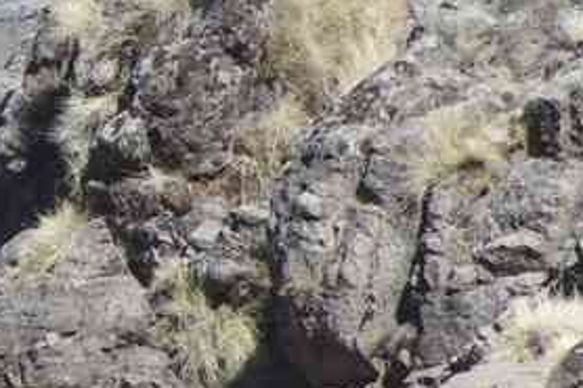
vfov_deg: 1.0
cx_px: -5
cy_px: 88
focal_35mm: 1348
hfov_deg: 1.5
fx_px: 21816
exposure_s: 1/320
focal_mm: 250
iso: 800
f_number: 10
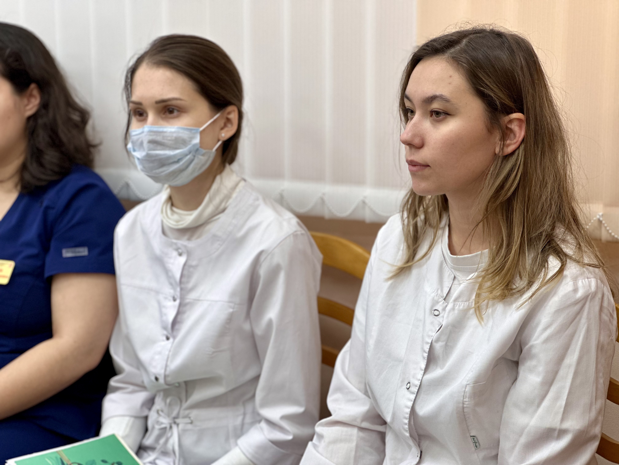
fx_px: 1377
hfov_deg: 25.3
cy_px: 232
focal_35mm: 77
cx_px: 310
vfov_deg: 19.1
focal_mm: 9
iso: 125
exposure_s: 1/50
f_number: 2.8
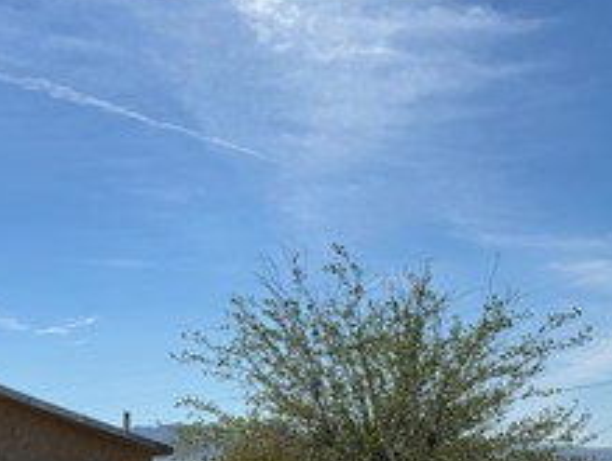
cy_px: 495
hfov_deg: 27.7
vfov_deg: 20.2
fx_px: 1240
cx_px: 254
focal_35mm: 70
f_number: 1.78
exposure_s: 1/8929
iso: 80
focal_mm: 6.86
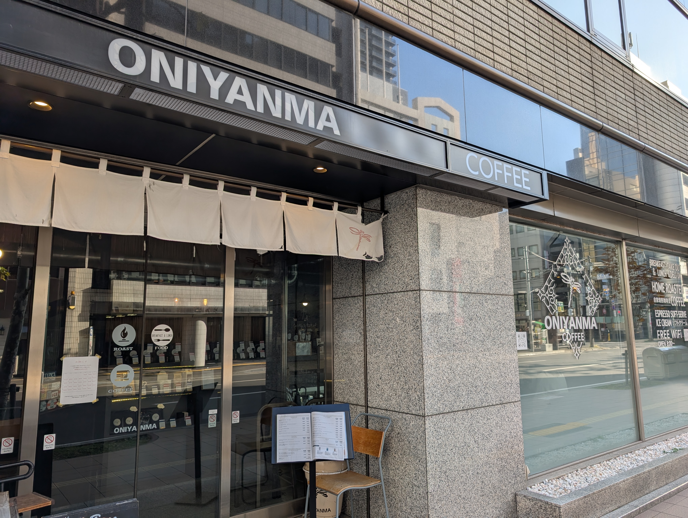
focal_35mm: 24
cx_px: 344
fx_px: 478
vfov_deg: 56.9
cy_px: 259
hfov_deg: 71.5
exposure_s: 1/207
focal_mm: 6.9
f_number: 1.68
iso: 19
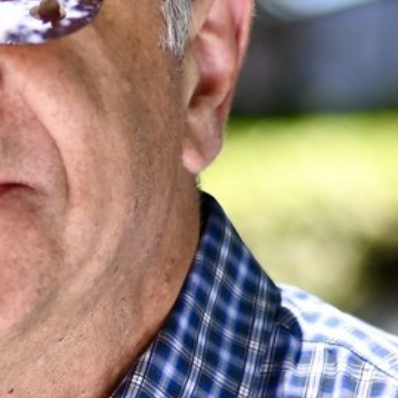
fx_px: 2459
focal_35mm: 189
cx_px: -25
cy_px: 197
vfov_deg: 9.3
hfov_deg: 9.2
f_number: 1.8
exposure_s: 1/800
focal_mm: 50
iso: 100
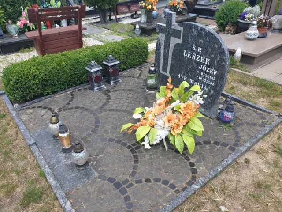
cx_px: 141
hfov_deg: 67.3
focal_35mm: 26
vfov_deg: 53.1
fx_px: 212
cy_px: 106
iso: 50
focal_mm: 4.3
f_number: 2.4
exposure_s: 1/531
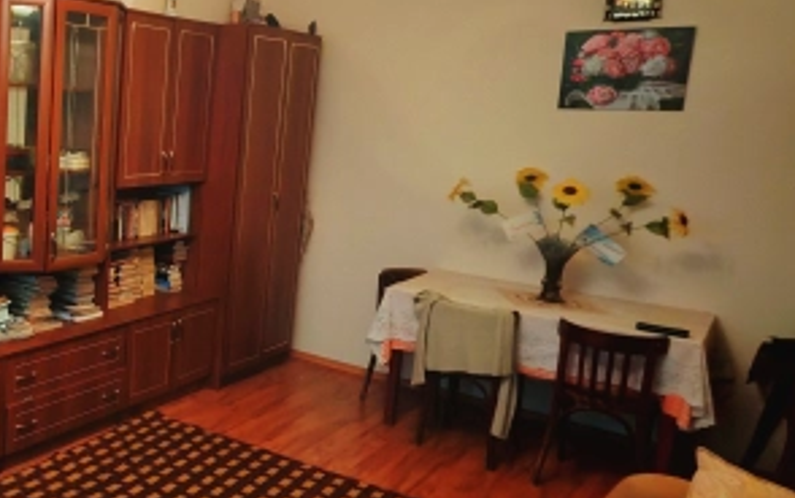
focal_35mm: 36
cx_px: -14
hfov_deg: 45.0
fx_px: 780
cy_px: 217
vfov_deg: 35.3
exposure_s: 1/17
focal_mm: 1.96
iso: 80
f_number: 2.2
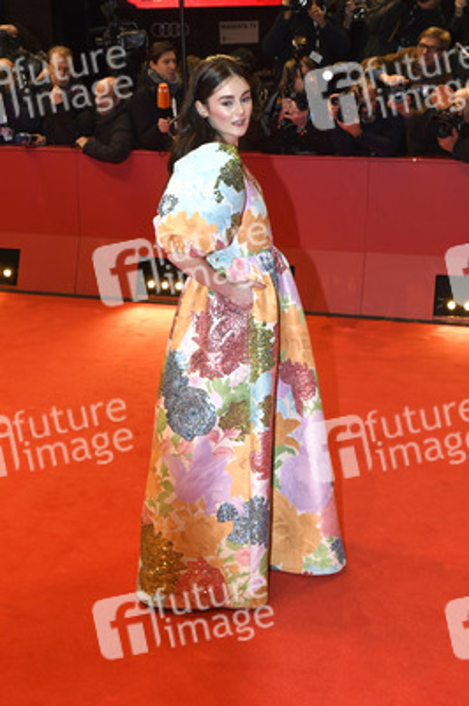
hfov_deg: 34.2
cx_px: 234
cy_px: 353
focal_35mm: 39
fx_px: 763
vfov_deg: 49.6
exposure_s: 1/160
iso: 800
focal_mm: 26
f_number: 6.3
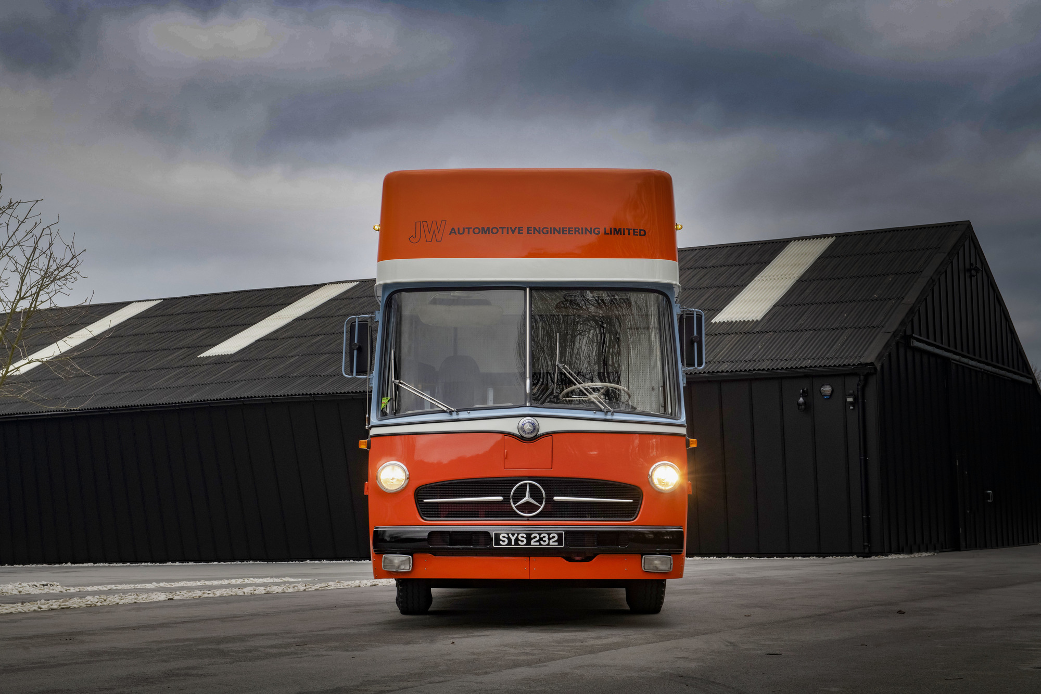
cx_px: 520
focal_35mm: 60
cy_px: 347
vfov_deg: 22.6
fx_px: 1735
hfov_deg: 33.4
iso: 1000
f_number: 8
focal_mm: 60
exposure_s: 1/80
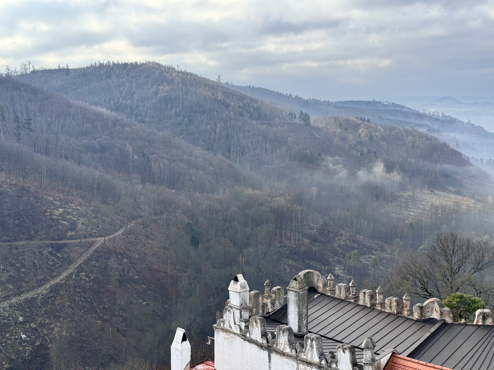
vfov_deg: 30.3
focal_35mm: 48
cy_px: 185
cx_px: 247
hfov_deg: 39.7
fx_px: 685
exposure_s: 1/1427
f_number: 1.78
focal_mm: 6.86
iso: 64
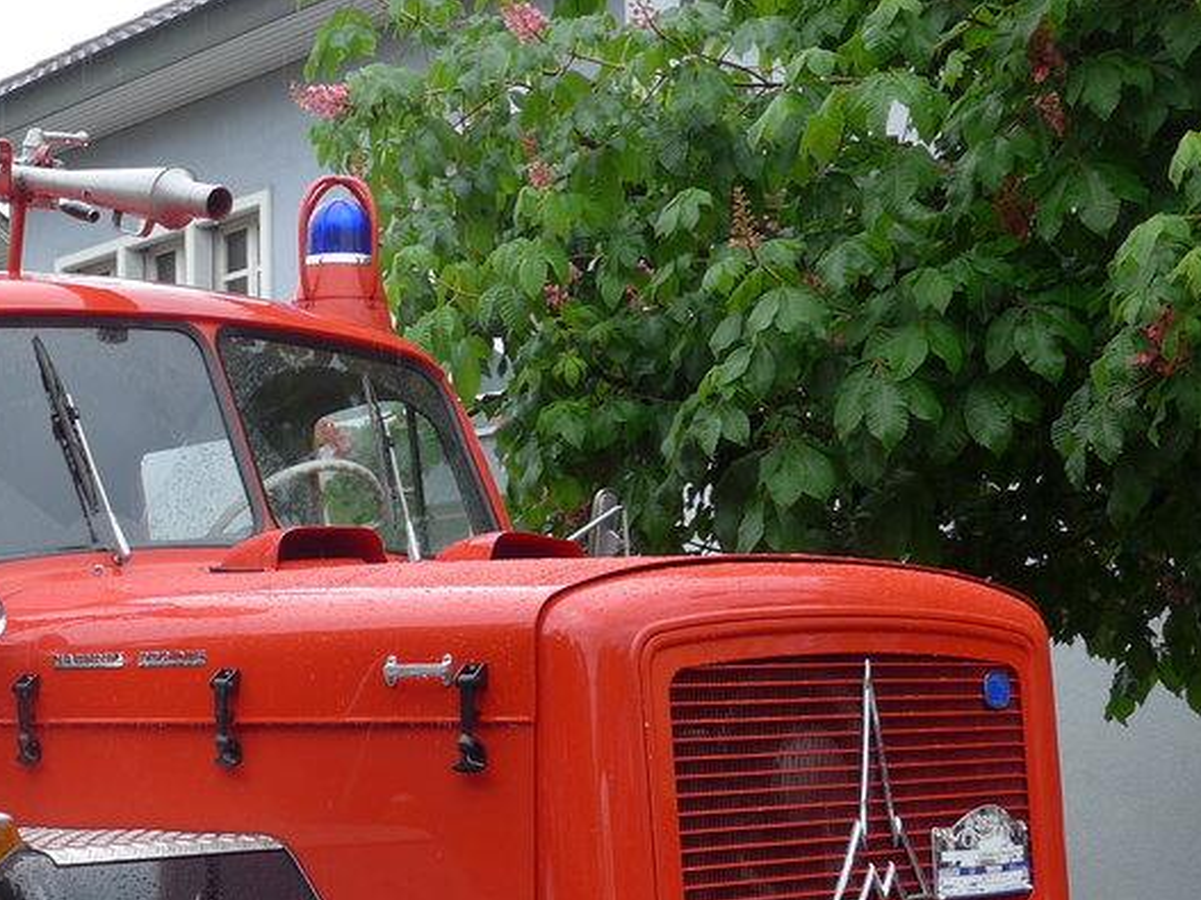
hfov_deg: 27.8
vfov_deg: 21.9
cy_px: 763
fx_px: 2289
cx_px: 25
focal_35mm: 66
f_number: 2.8
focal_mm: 6
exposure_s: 1/160
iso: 80
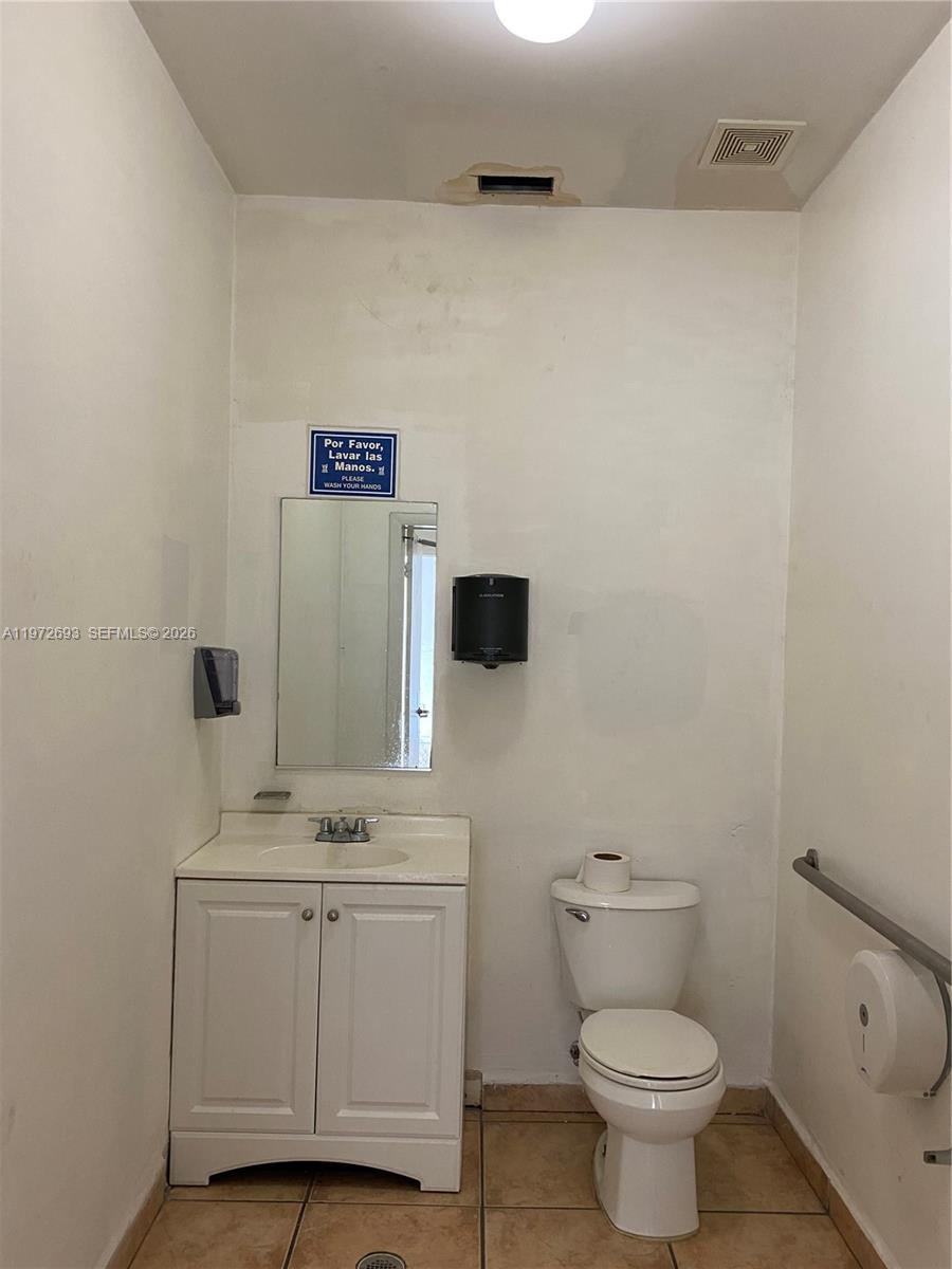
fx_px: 953
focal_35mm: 26
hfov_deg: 53.1
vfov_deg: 67.3
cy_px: 634
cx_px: 476
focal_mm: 4.25
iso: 200
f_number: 1.8
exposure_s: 1/60
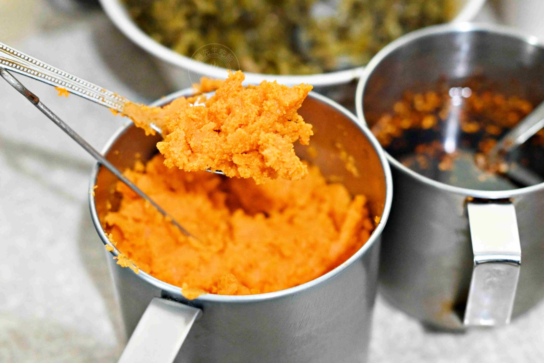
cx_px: 272
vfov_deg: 18.2
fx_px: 1133
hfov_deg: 27.0
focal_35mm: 75
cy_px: 182
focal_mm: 50
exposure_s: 1/200
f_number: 2.8
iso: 5000
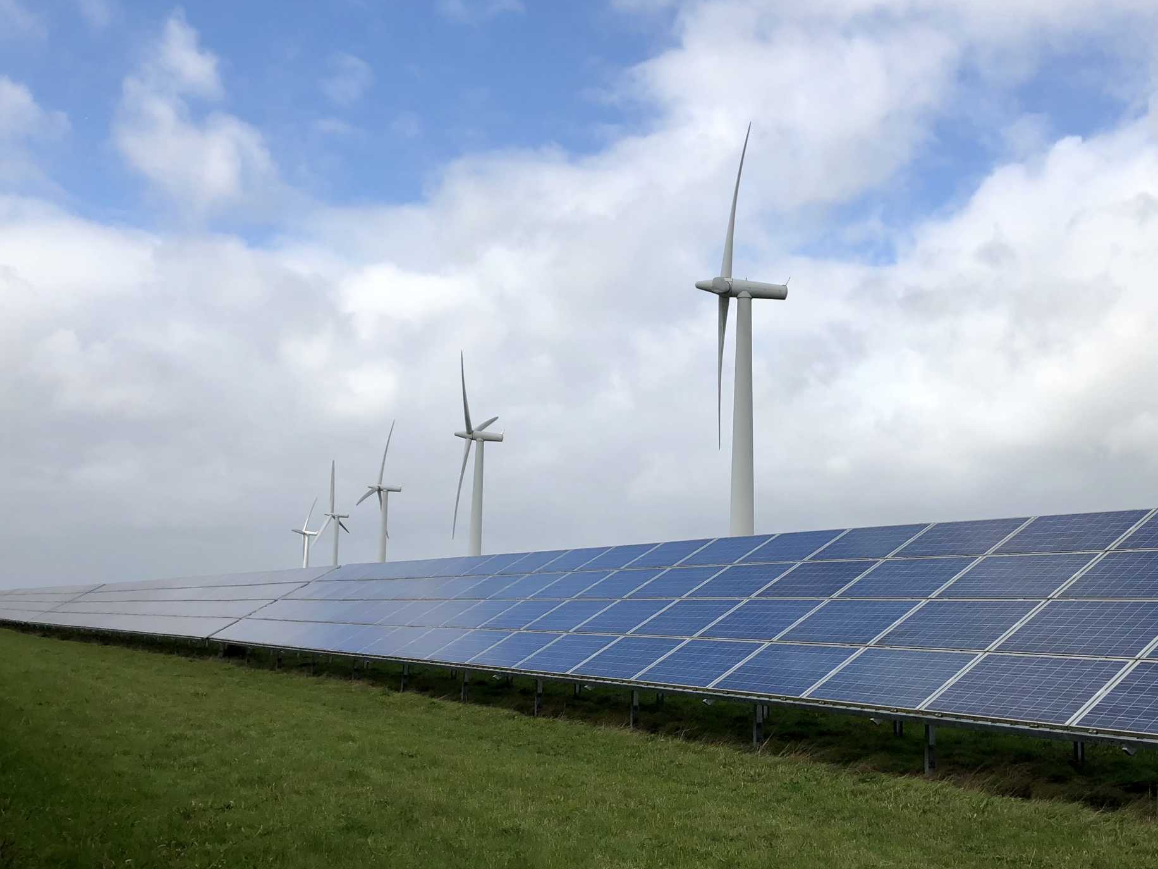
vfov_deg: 37.7
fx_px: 1271
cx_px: 748
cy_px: 435
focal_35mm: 38
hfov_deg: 48.3
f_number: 1.8
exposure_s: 1/2183
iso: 20
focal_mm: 3.99
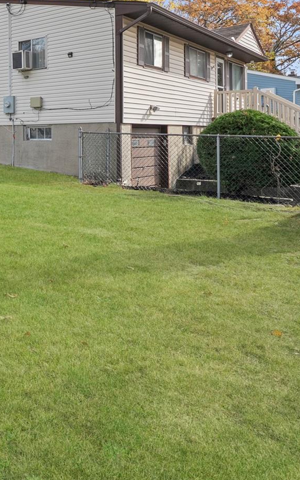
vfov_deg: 54.7
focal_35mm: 34
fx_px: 445
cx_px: -103
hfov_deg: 29.1
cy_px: 135
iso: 640
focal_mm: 15
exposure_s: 1/160
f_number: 9
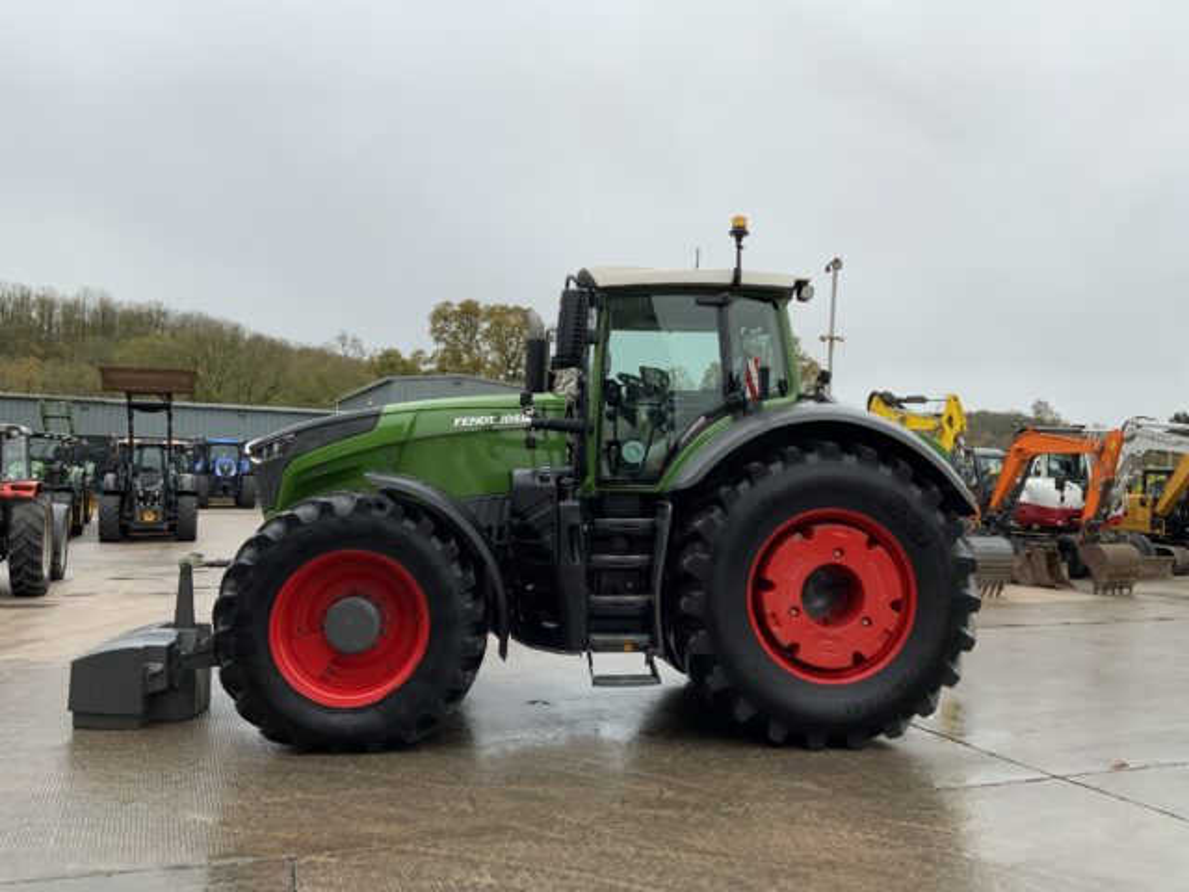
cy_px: 446
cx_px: 594
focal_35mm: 29
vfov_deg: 48.2
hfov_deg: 61.7
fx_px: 996
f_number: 1.8
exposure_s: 1/331
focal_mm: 3
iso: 16
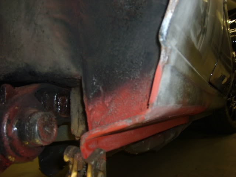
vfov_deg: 40.7
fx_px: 239
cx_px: 118
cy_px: 88
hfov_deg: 52.6
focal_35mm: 35
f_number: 2.8
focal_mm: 5.8
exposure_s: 1/45
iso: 100
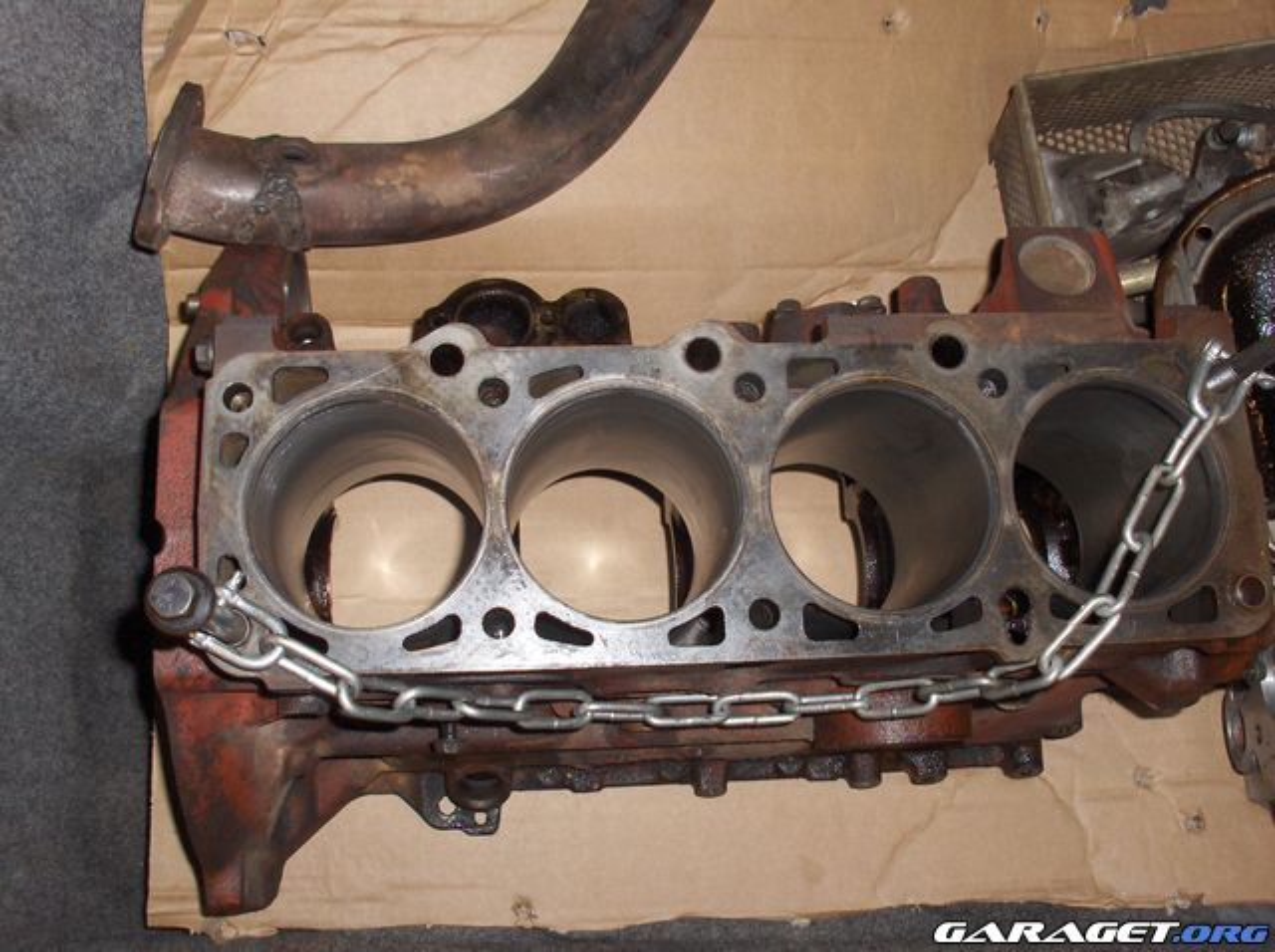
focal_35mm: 28
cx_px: 638
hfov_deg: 63.5
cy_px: 476
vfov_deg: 49.6
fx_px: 1030
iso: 53
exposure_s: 1/60
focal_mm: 5.8
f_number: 2.8
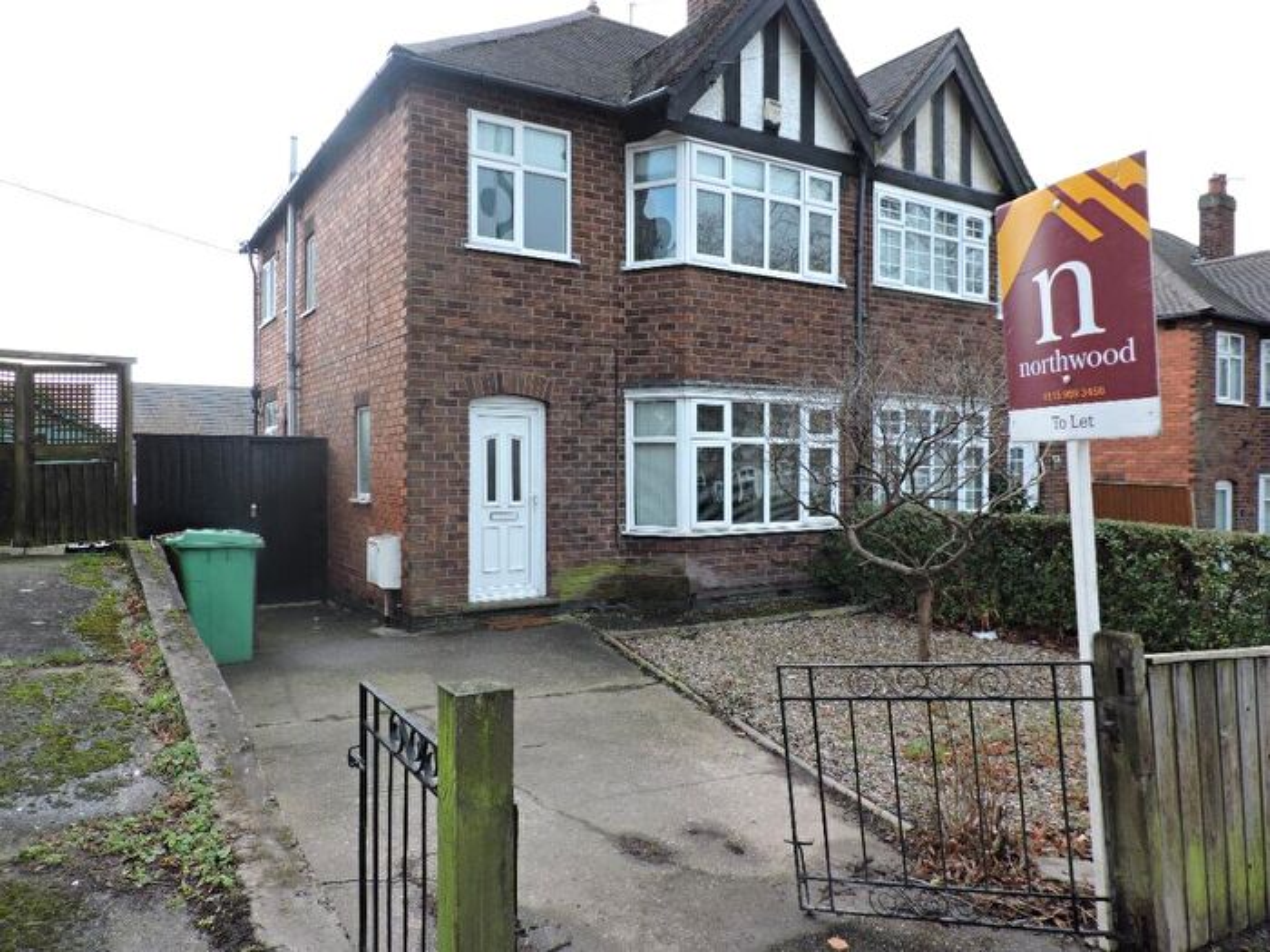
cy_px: 476
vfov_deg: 56.8
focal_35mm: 24
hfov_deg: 71.6
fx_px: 881
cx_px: 635
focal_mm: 4.3
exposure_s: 1/200
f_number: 3
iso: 100
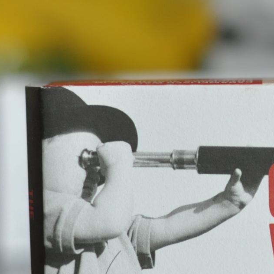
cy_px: 139
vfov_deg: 8.1
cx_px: 351
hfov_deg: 8.0
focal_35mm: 216
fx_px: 1934
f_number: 3.2
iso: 800
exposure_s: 1/40
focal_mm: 50
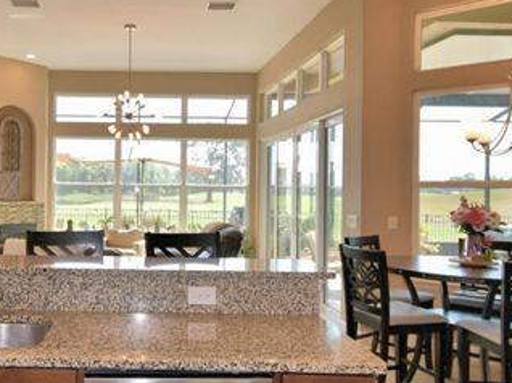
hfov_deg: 54.5
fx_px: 473
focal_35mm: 32
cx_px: 136
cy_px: 187
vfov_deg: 44.1
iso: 110
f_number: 4.5
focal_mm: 10
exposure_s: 1/60
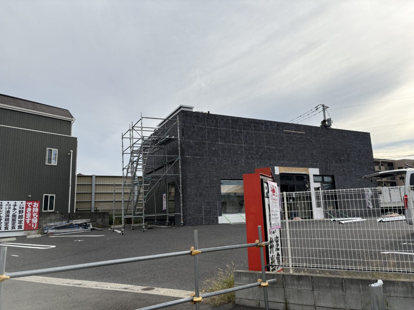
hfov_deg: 67.3
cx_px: 207
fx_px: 311
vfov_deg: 53.1
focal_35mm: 26
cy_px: 155
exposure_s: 1/3623
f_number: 1.6
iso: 50
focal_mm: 5.96
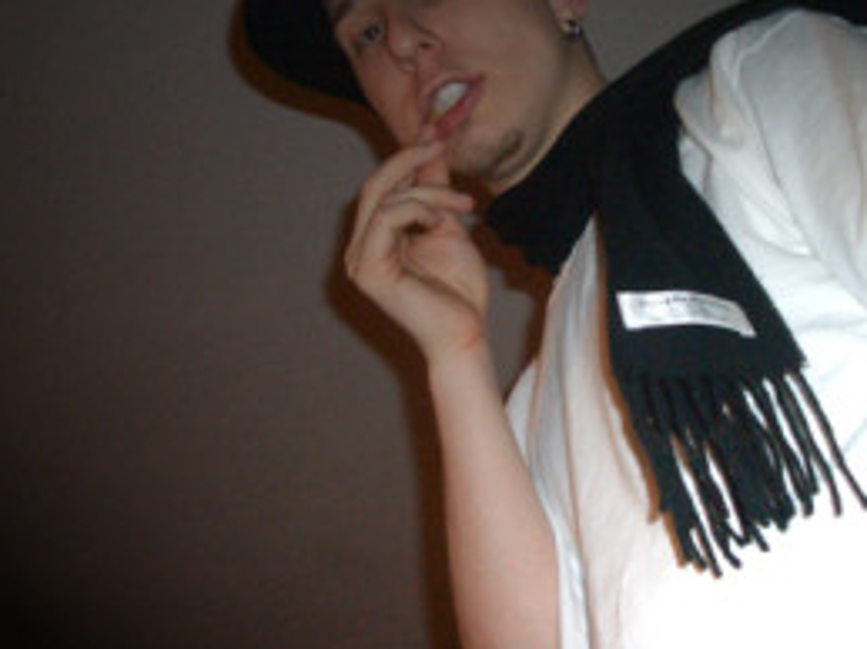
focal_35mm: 54
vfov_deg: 27.0
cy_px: 278
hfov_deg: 35.5
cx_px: 472
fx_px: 1352
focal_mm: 5.8
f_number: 2.6
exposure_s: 1/60
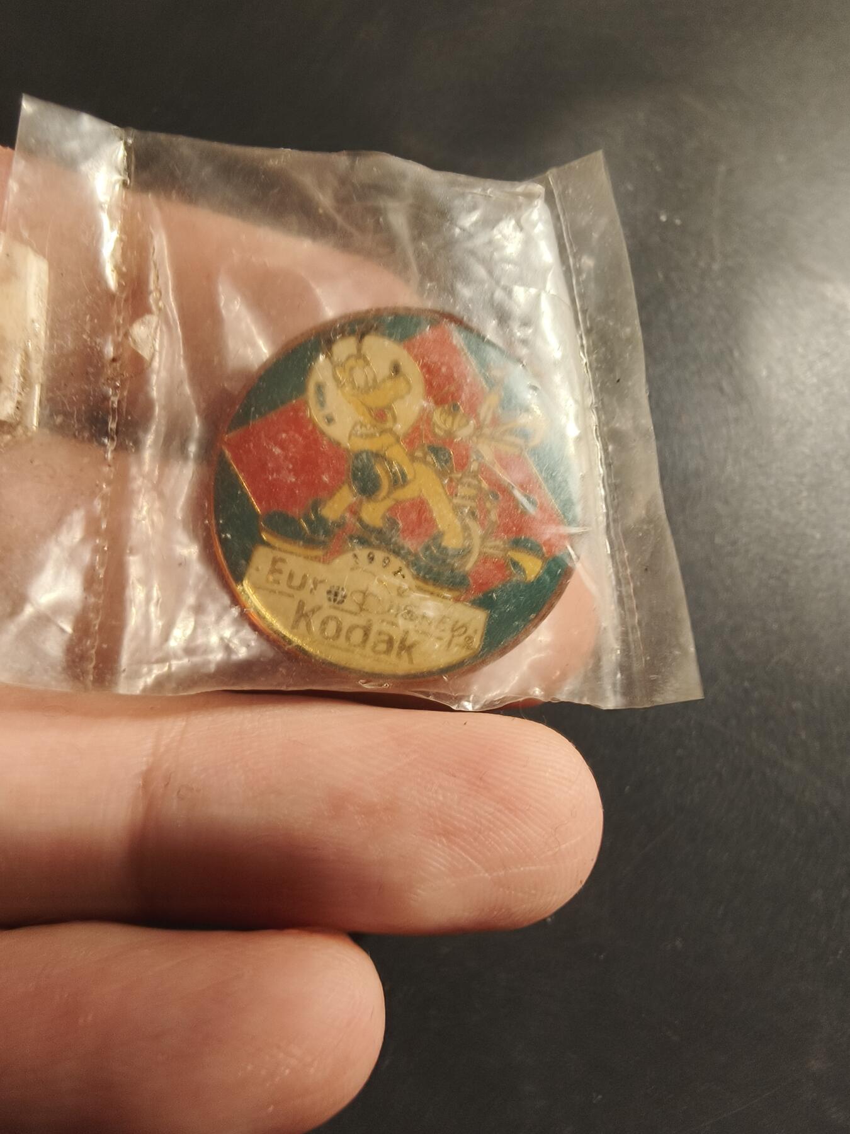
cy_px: 567
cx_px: 425
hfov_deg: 58.9
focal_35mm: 23
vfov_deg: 73.9
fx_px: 753
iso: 160
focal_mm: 2.32
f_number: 2
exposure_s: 1/50
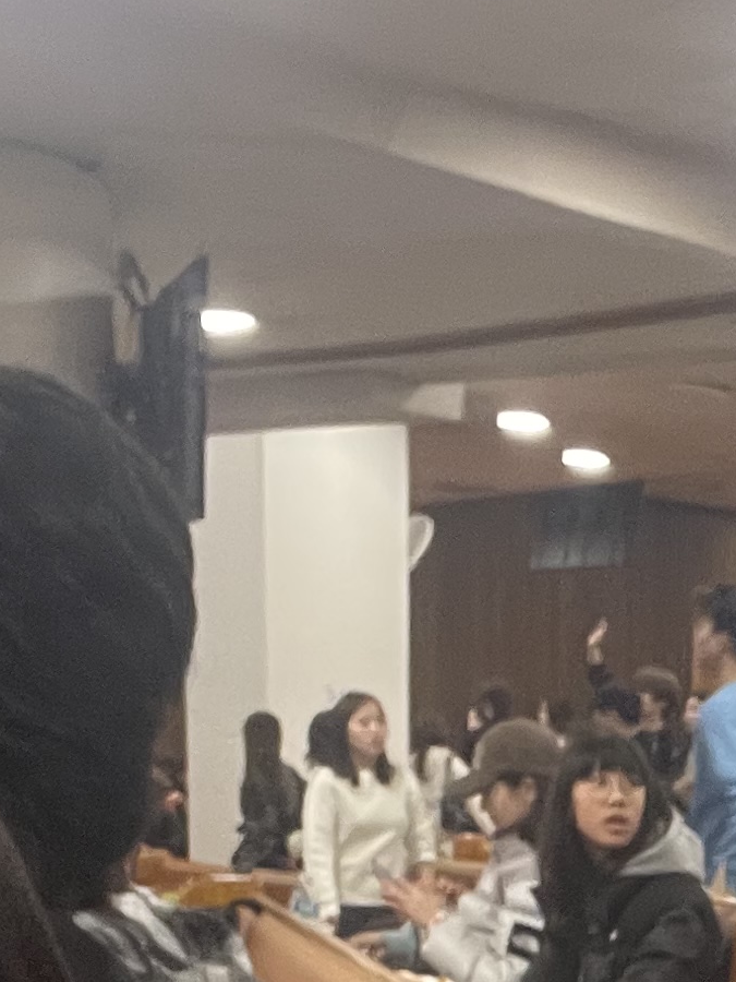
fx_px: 2920
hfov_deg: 13.7
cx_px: 1037
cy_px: 1420
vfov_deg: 17.4
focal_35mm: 103
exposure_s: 1/60
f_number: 2.2
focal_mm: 2.71
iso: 200
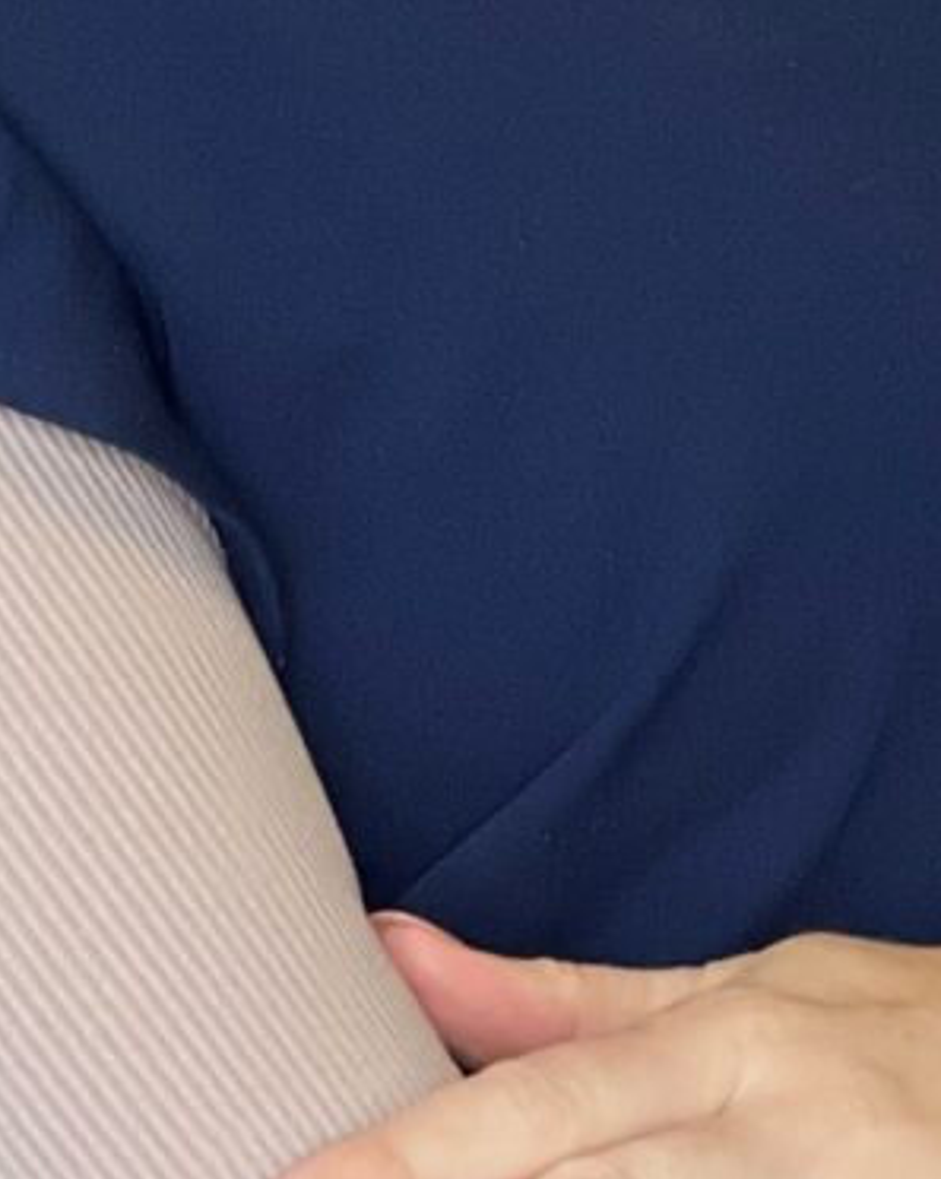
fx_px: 12025
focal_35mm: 345
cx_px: 596
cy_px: -93
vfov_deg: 5.6
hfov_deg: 4.5
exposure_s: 1/120
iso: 160
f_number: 2.8
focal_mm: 9
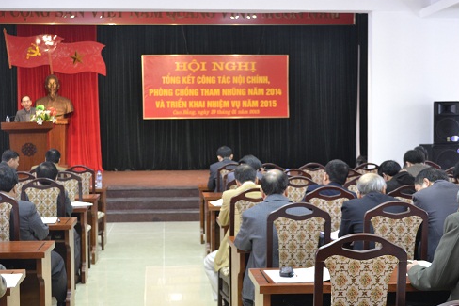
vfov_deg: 23.0
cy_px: 167
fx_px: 752
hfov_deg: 33.9
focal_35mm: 59
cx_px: 224
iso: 720
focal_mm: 32
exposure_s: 1/15
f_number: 4.8
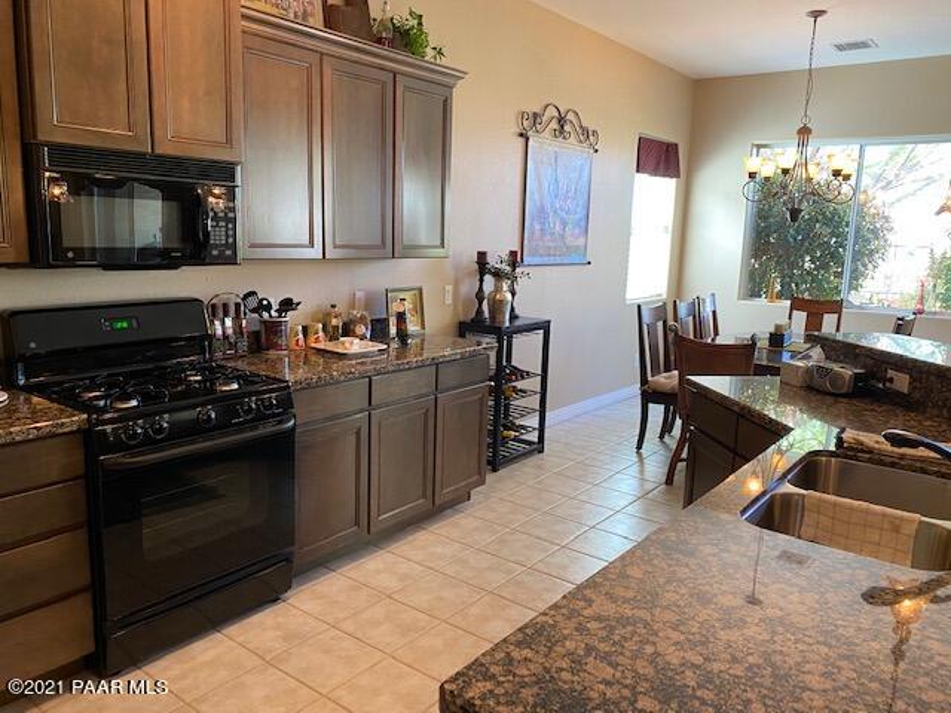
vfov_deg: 53.1
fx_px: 714
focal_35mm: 26
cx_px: 476
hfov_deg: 67.3
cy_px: 356
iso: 160
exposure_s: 1/60
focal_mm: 4.25
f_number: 1.8
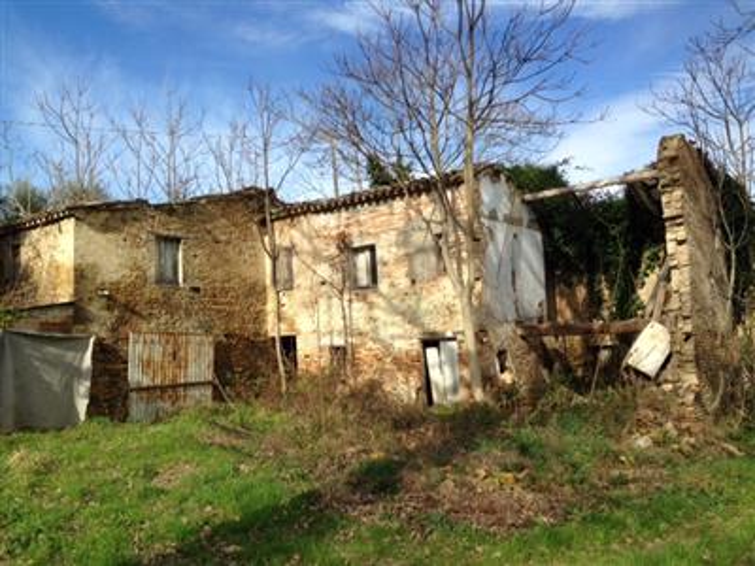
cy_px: 283
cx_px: 378
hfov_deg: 55.4
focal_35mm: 33
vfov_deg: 42.9
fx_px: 720
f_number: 2.4
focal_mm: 4.12
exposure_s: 1/1130
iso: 50
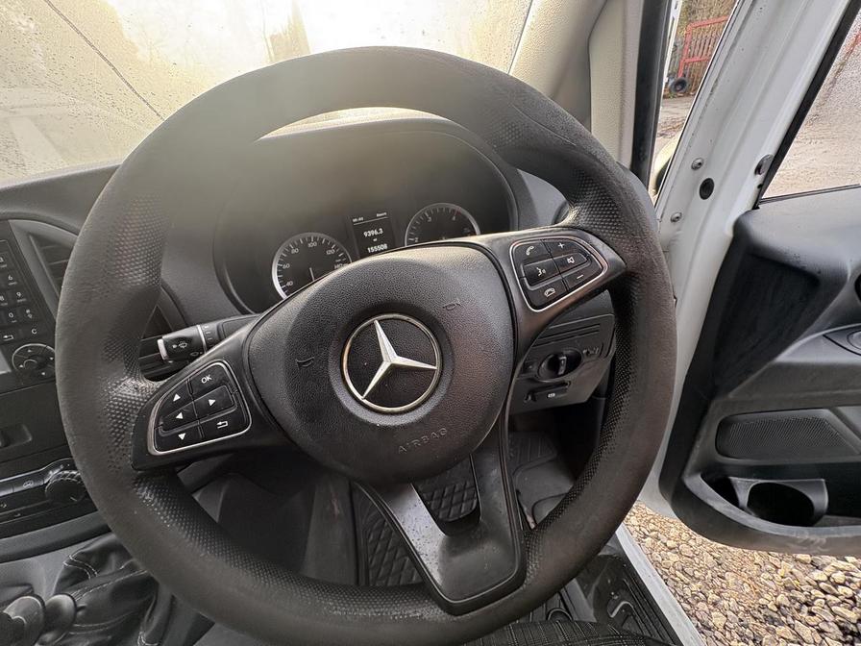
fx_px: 348
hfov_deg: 102.1
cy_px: 323
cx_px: 430
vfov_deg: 85.7
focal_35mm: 14
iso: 80
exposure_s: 1/99
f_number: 2.2
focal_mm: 2.22
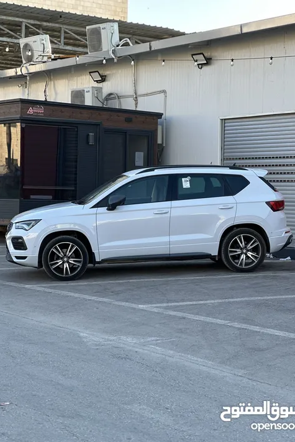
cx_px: 158
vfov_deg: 25.1
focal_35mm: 81
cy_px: 223
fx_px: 995
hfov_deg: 16.9
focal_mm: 9
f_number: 2.8
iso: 32
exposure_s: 1/121
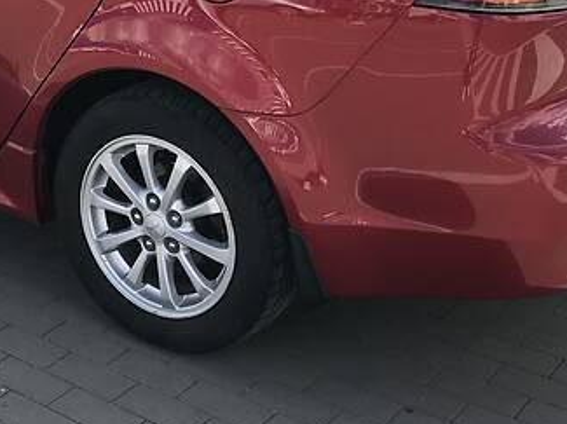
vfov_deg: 21.1
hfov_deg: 27.6
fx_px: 1129
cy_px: 103
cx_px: 106
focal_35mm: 69
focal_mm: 4
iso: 20
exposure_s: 1/1064
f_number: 1.8
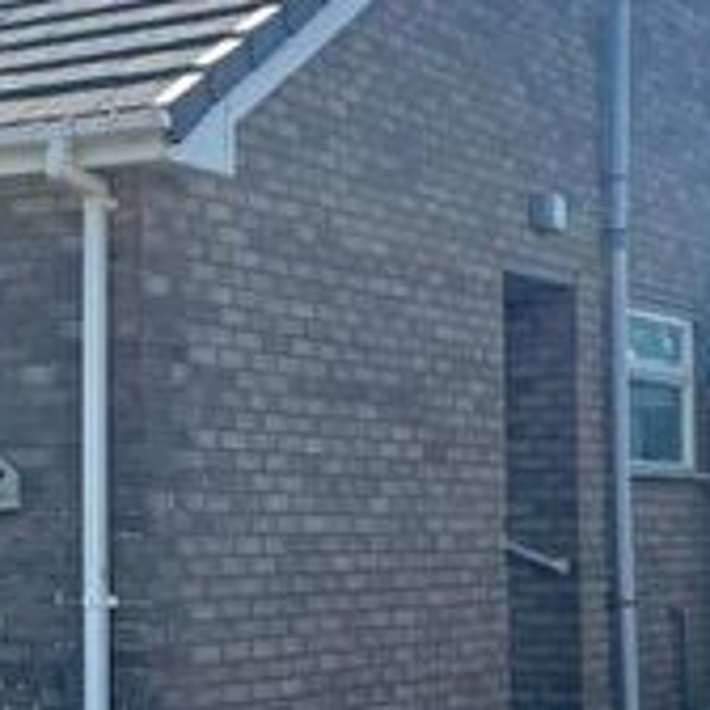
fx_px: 2228
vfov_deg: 18.1
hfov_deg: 17.1
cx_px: -194
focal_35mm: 96
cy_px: 433
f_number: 1.6
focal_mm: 4.2
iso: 32
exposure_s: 1/4000
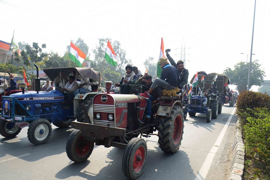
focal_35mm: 27
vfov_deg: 47.9
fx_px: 202
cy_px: 90
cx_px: 135
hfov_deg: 67.4
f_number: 8
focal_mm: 18
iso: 125
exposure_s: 1/250
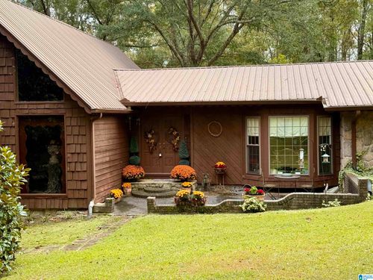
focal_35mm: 48
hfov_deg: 39.7
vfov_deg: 30.3
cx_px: 186
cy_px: 140
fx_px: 517
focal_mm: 6.76
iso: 80
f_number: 1.78
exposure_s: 1/513
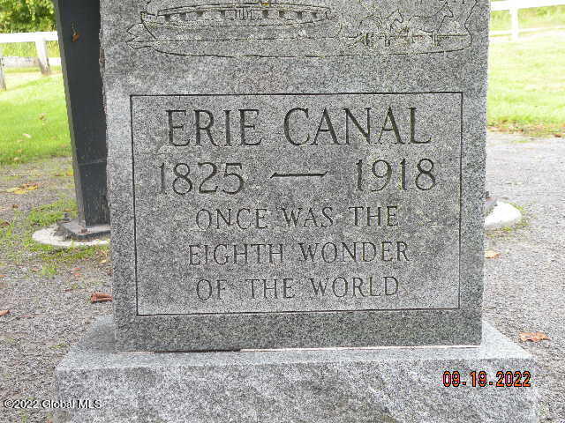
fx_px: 686
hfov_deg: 44.8
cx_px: 282
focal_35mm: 42
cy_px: 212
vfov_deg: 34.3
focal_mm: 7.4
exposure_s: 1/82
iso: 64
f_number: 4
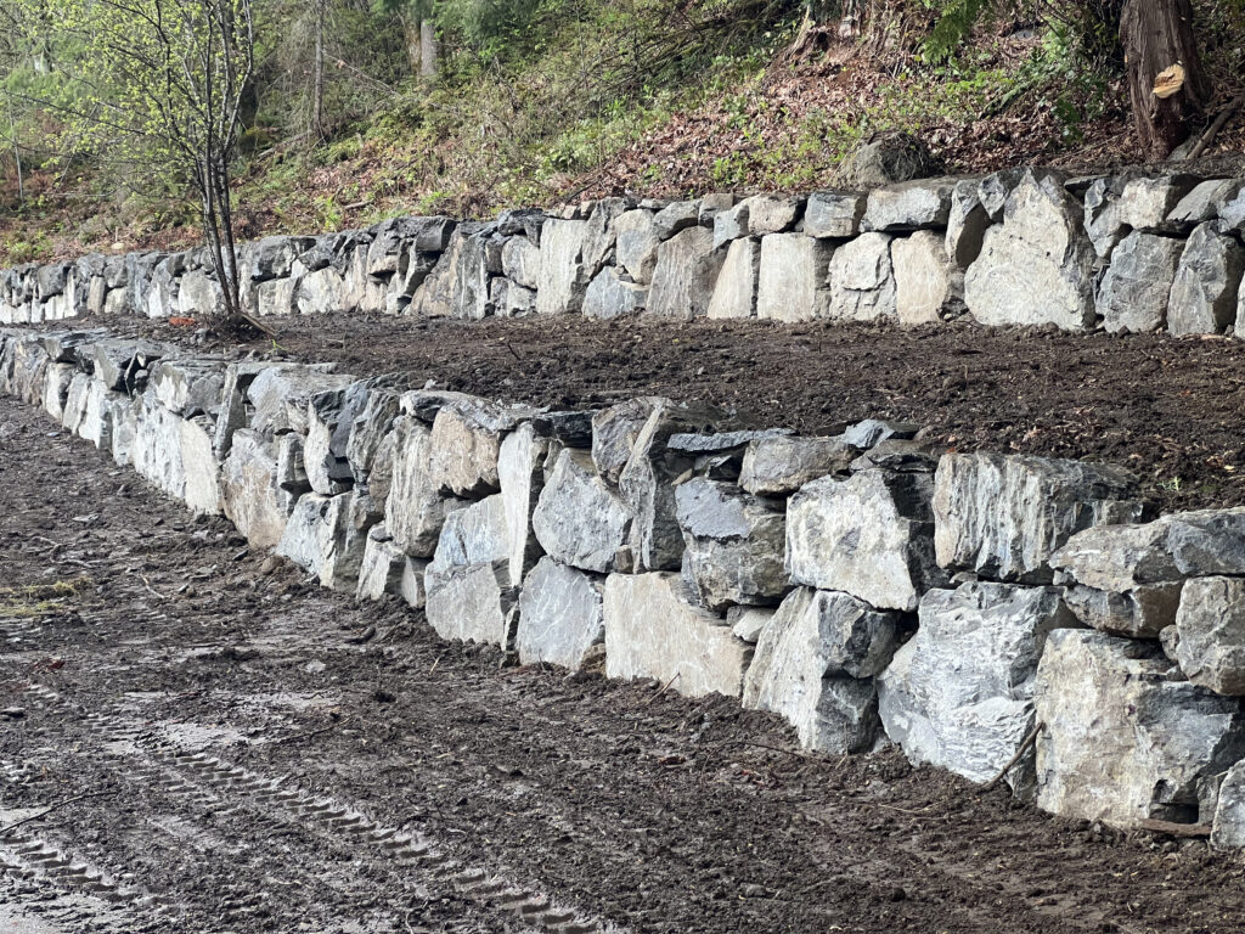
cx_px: 622
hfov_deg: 25.3
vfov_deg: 19.1
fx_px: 2769
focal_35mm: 77
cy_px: 467
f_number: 2.8
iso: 100
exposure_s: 1/99
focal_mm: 9
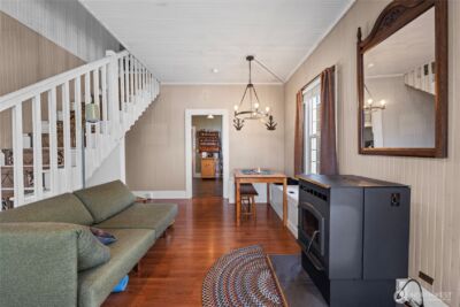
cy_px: 154
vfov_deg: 81.3
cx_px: 230
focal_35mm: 14
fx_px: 179
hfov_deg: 104.2
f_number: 9
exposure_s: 1/4
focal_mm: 14
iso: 400
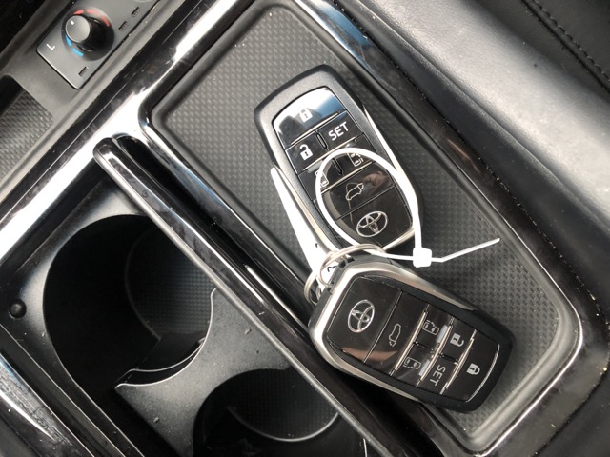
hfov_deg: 63.4
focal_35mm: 28
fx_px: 493
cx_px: 305
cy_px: 228
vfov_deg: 49.7
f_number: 1.8
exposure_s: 1/15
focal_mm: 3.99
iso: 80
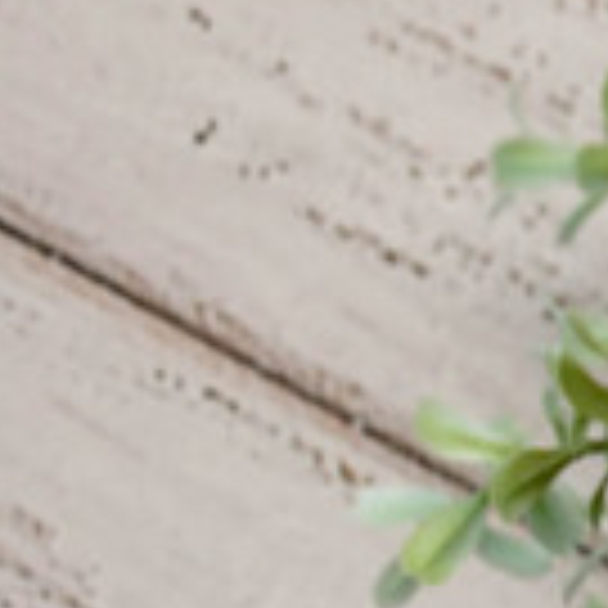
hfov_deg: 5.1
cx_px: 2630
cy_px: 9
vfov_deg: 5.9
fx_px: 5862
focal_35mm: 295
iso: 500
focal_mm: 26
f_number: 3.8
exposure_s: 1/200
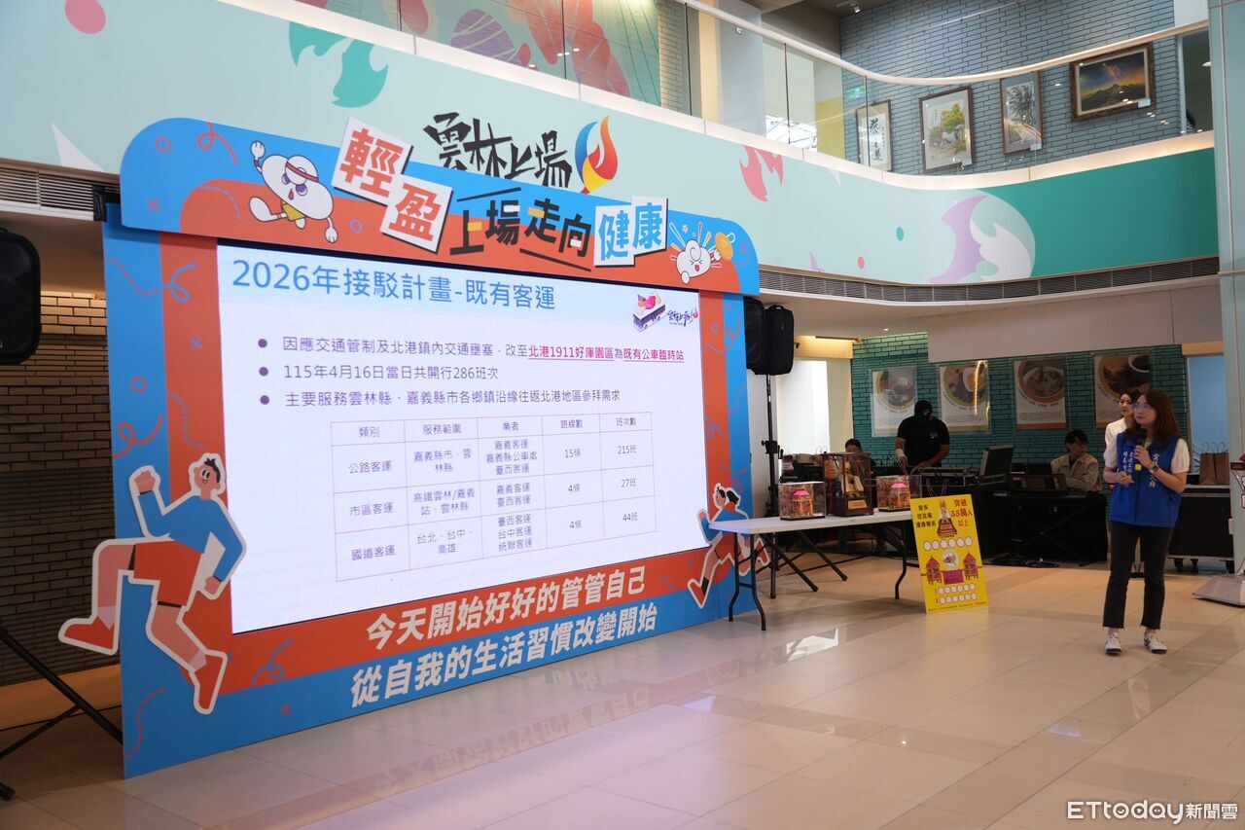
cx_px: 622
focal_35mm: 30
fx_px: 1037
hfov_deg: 61.9
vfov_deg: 43.6
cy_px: 415
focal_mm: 30
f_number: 4
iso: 400
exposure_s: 1/40
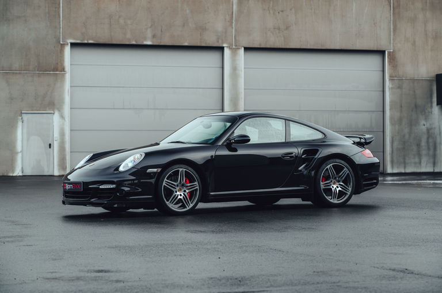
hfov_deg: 20.0
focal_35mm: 102
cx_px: 221
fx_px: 1251
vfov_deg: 13.4
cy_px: 146
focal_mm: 102
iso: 400
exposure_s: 1/100
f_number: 5.6
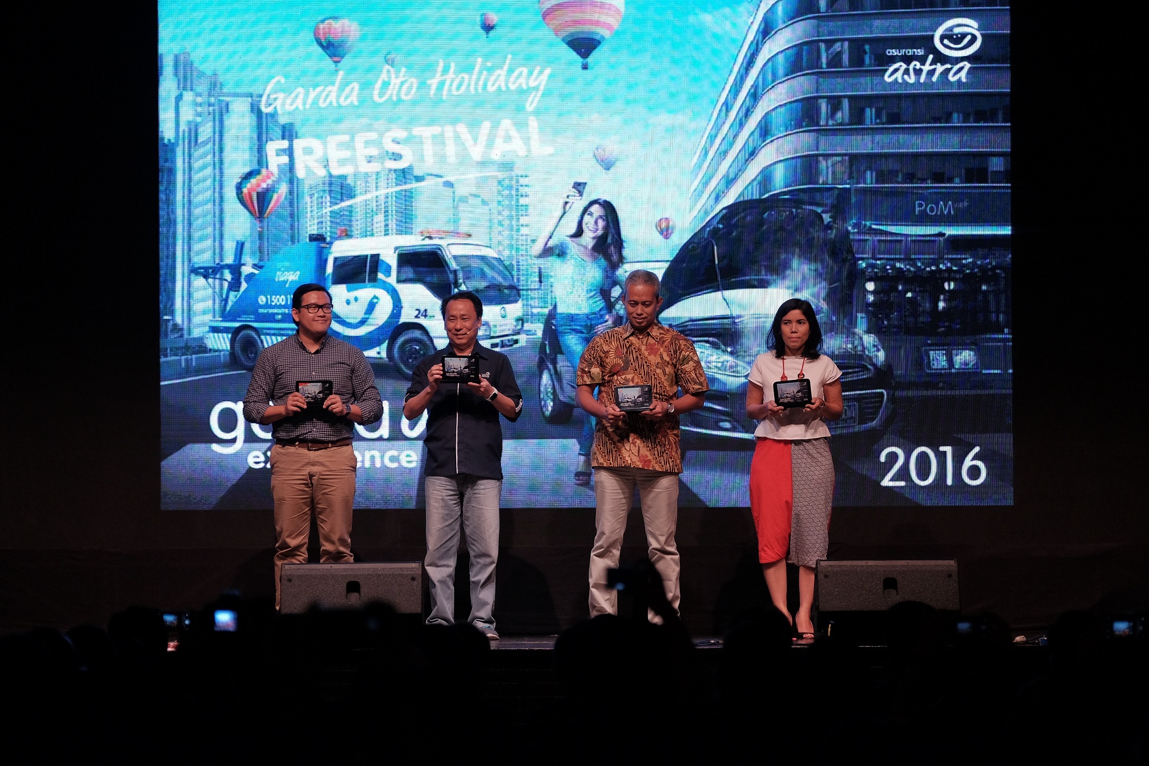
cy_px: 386
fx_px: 4819
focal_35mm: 151
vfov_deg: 9.1
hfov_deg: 13.6
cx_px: 562
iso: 1250
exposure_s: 1/125
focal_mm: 98.2
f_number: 2.8
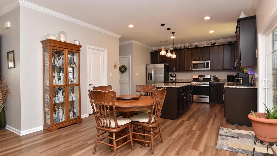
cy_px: 78
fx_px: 140
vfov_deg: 58.3
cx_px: 138
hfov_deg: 89.6
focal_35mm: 19
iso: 800
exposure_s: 1/60
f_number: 7.1
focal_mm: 12
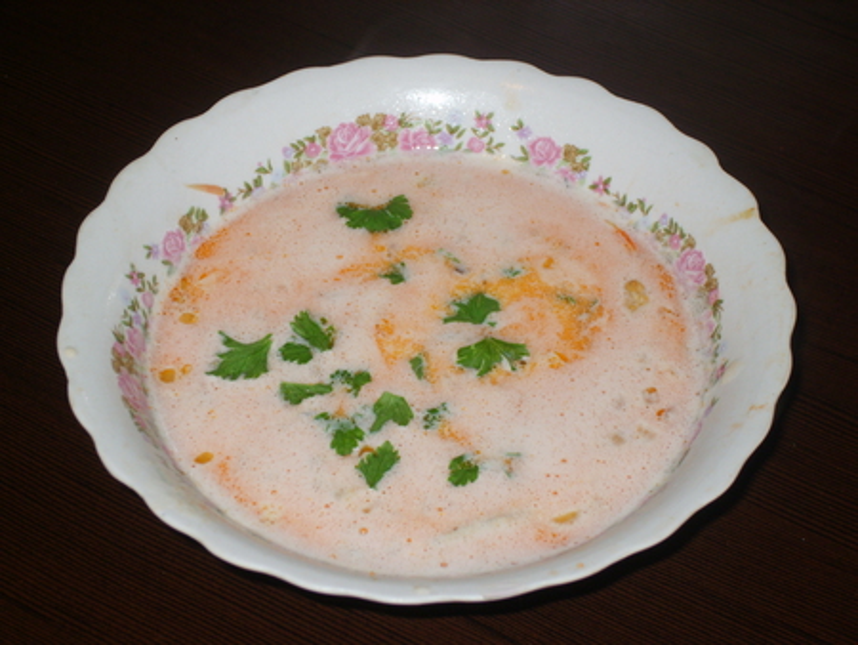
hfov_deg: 18.7
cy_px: 322
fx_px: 2604
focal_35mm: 105
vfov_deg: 14.1
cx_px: 429
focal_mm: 22.2
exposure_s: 1/60
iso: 100
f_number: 5.1
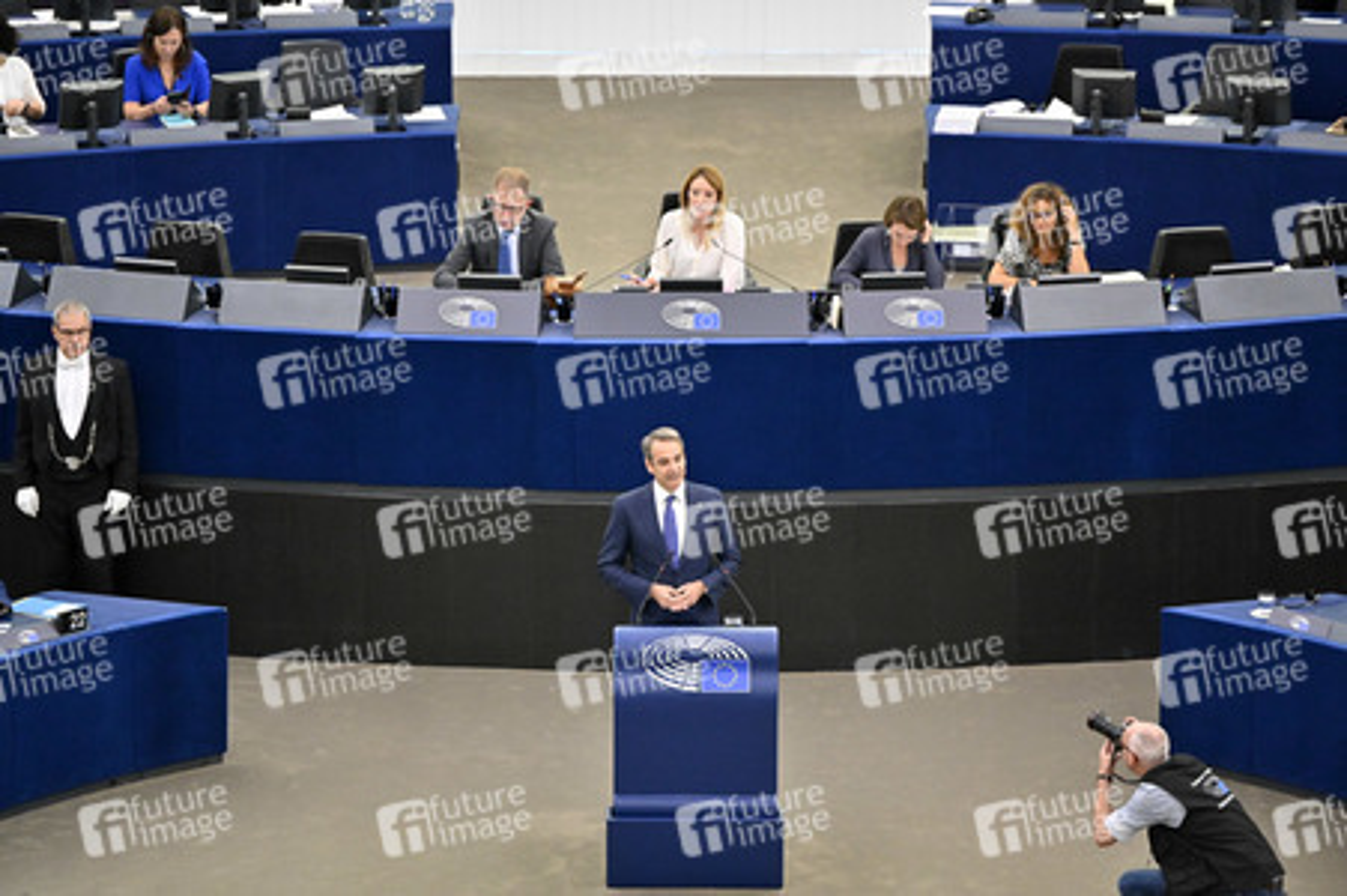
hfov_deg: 10.3
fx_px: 7478
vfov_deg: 6.9
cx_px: 674
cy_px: 448
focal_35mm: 200
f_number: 2.8
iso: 5000
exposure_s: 1/1000
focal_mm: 200
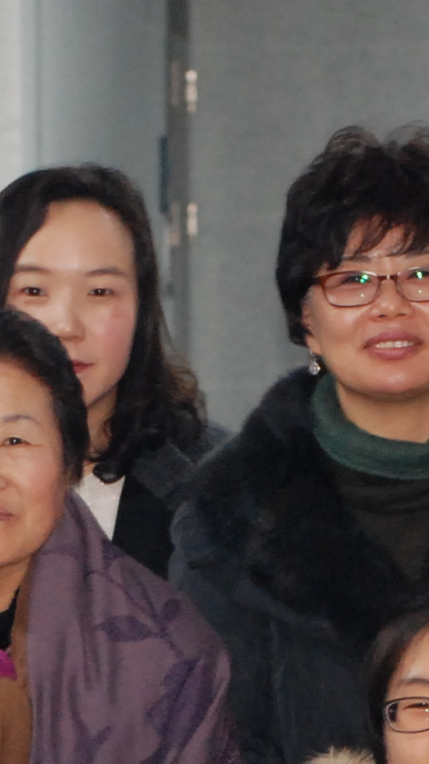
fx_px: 7205
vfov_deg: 6.0
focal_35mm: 356
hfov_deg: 3.4
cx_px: 281
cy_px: 1004
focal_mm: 50
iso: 800
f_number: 5
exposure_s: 1/60
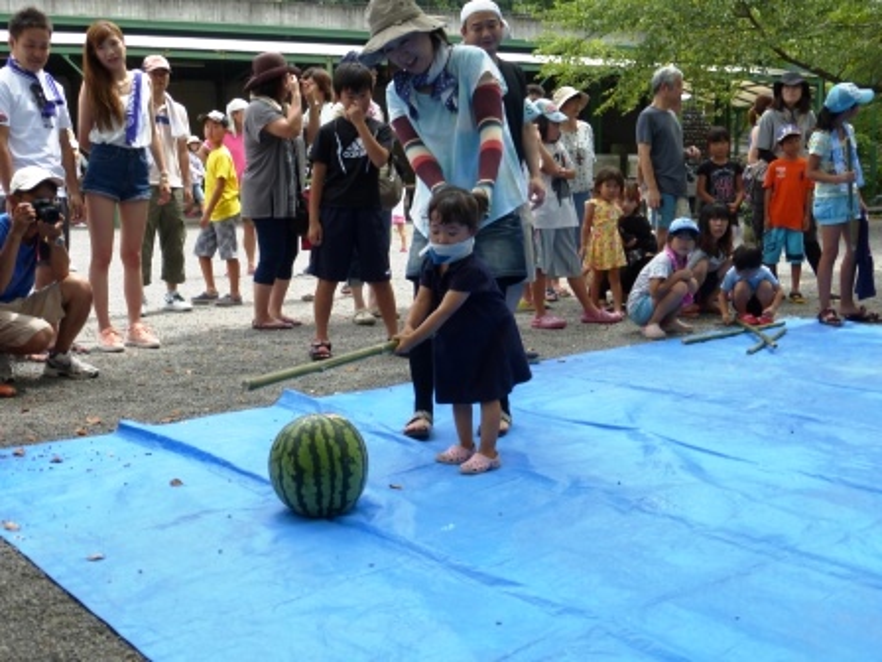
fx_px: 994
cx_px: 441
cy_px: 331
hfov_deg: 47.9
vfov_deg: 36.8
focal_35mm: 39
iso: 100
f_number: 3.9
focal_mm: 6.9
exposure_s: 1/320
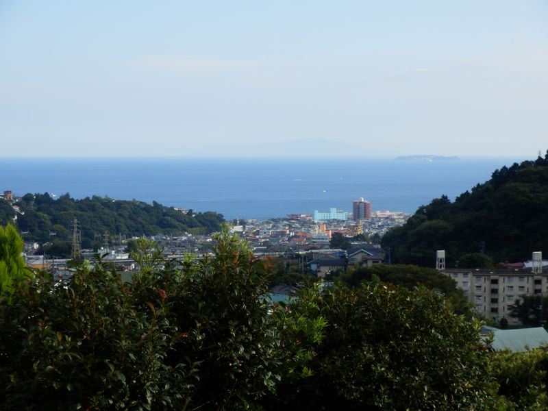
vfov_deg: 15.4
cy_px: 206
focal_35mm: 96
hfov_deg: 20.4
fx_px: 1520
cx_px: 274
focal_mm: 17.1
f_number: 5.3
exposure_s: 1/320
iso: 80
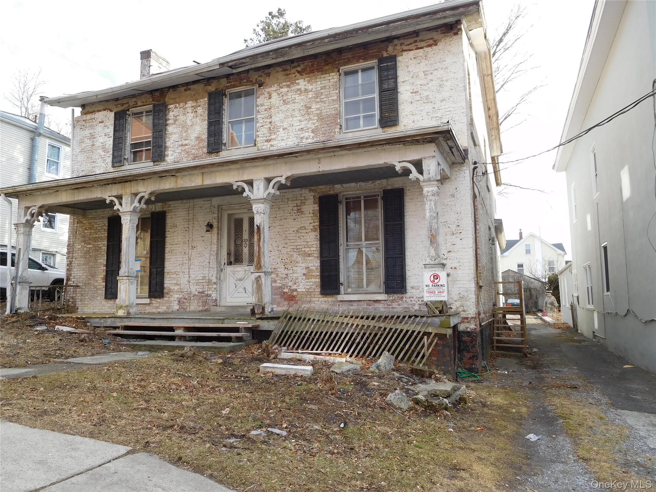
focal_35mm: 25
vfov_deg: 54.9
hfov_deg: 69.4
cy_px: 246
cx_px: 328
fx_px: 474
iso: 125
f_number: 3.4
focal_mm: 4.5
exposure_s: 1/400
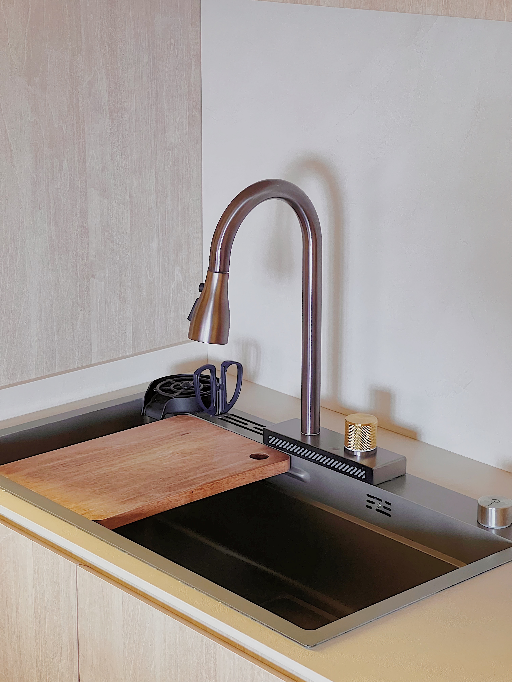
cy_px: 341
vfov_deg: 25.3
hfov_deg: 19.1
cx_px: 256
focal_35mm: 77
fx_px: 1519
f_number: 2.8
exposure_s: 1/44
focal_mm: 9
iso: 800
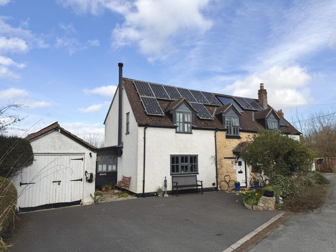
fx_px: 233
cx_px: 168
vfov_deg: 56.8
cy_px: 126
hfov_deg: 71.6
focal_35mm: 24
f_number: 1.78
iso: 80
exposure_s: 1/4673
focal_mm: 6.76
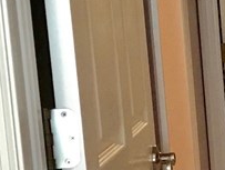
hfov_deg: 12.4
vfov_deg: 10.5
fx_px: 918
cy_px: 152
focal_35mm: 141
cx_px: 449
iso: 80
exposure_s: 1/5
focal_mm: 3.99
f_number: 1.8
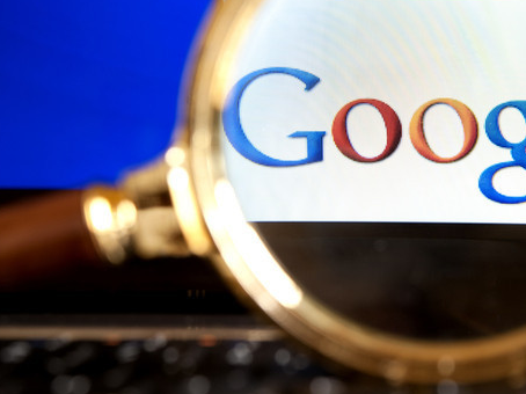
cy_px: 161
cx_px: 337
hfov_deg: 21.3
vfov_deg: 16.0
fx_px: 1397
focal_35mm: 92
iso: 200
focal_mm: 60
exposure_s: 1/5
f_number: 9
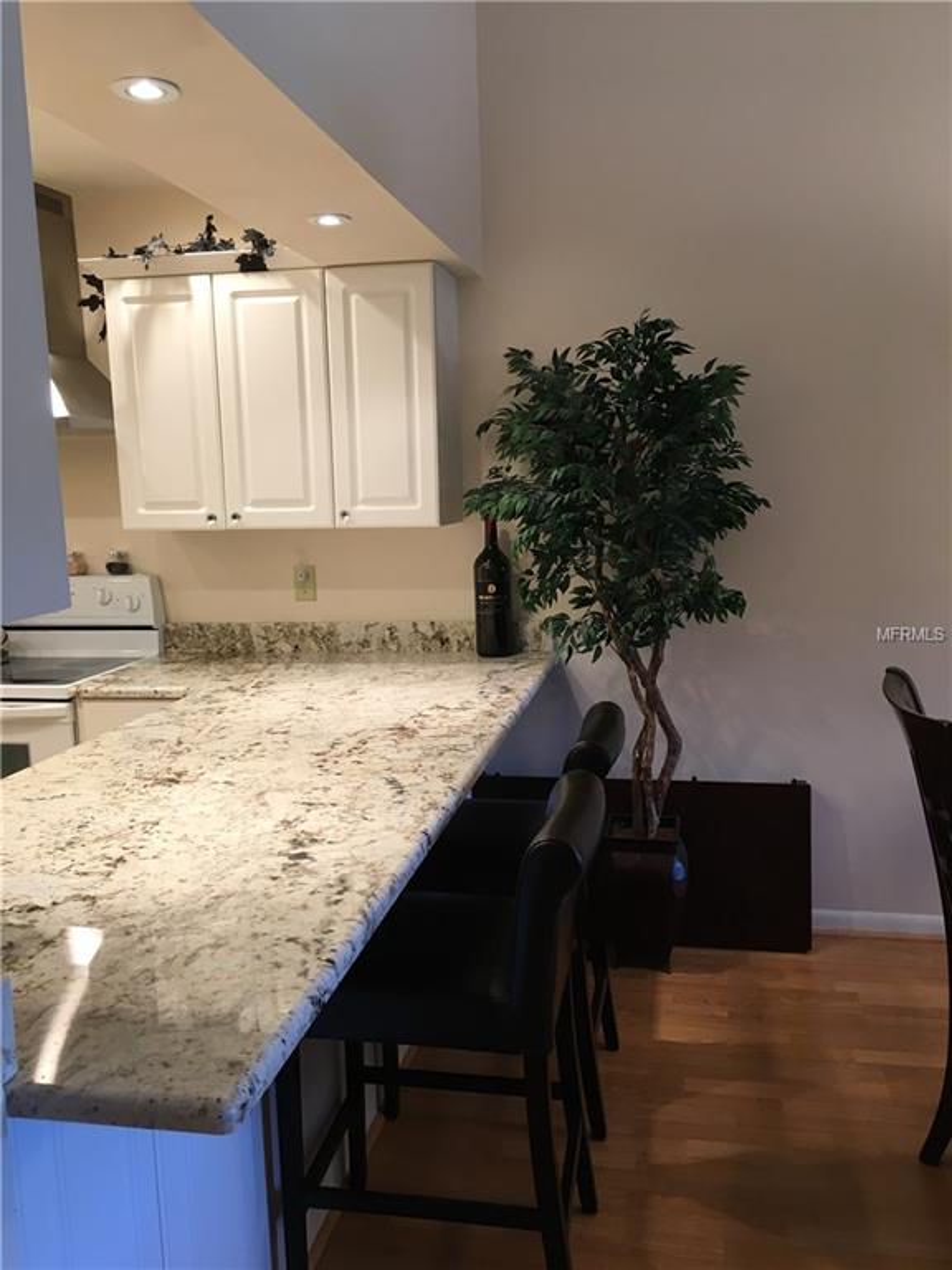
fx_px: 1063
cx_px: 476
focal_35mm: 29
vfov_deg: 61.7
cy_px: 635
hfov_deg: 48.2
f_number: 2.2
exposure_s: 1/30
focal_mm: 4.15
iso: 64
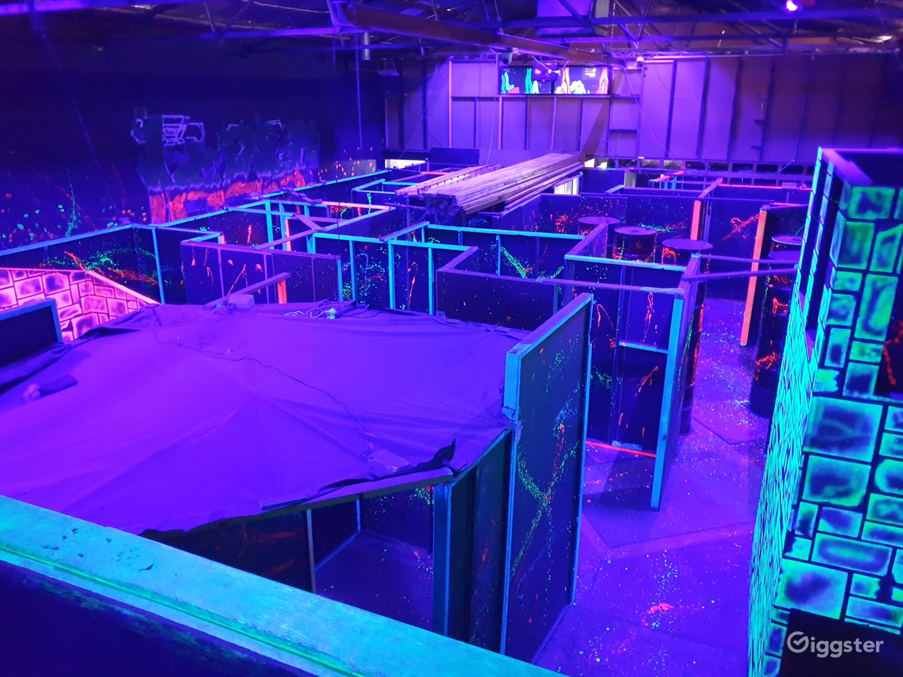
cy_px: 338
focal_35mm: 26
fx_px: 678
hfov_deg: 67.3
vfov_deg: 53.1
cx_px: 452
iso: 1000
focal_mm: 4.3
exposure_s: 1/7
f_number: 1.5
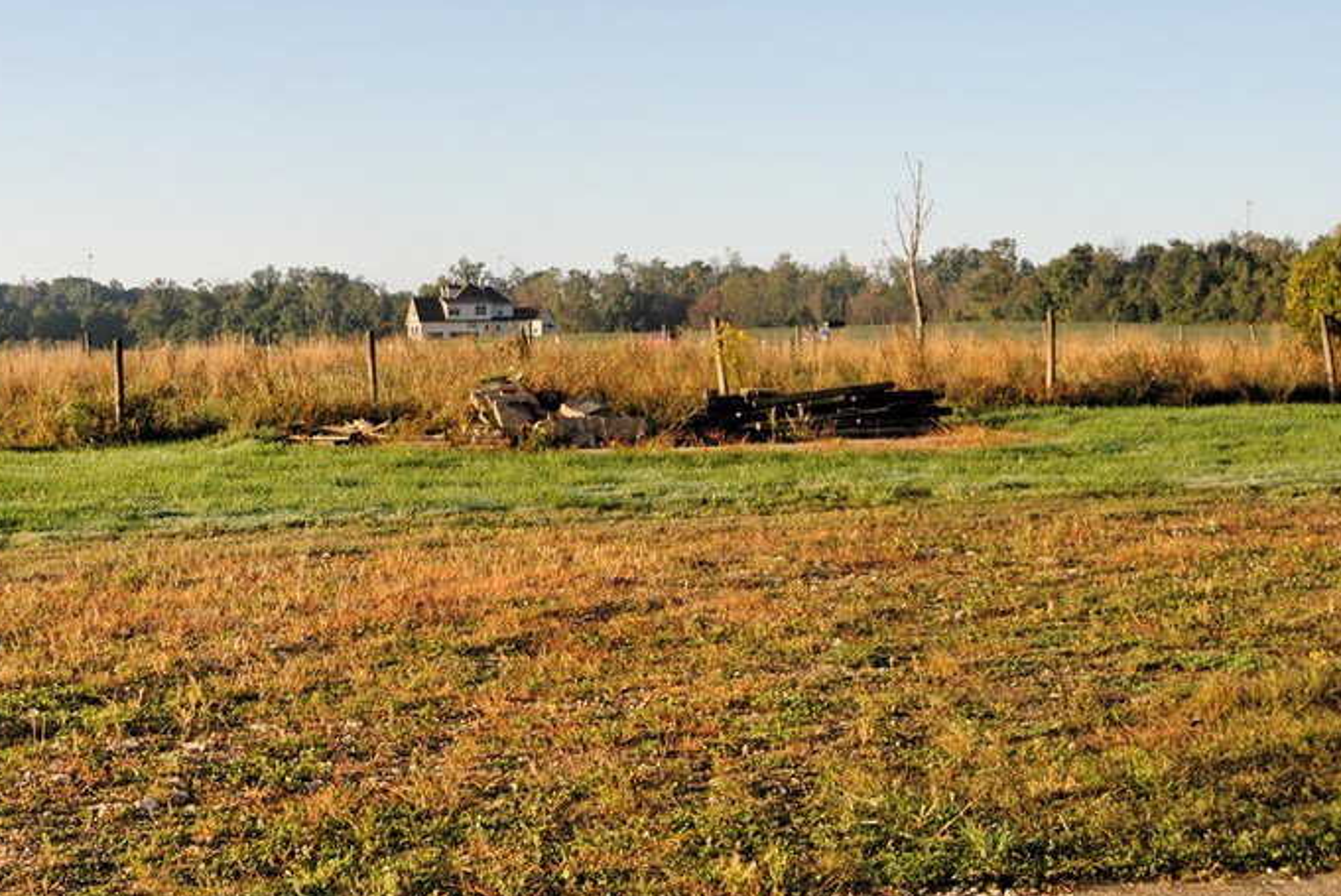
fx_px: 2311
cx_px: 281
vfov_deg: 21.7
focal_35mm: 62
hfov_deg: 31.6
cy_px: 203
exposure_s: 1/200
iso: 100
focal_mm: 26
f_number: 7.1
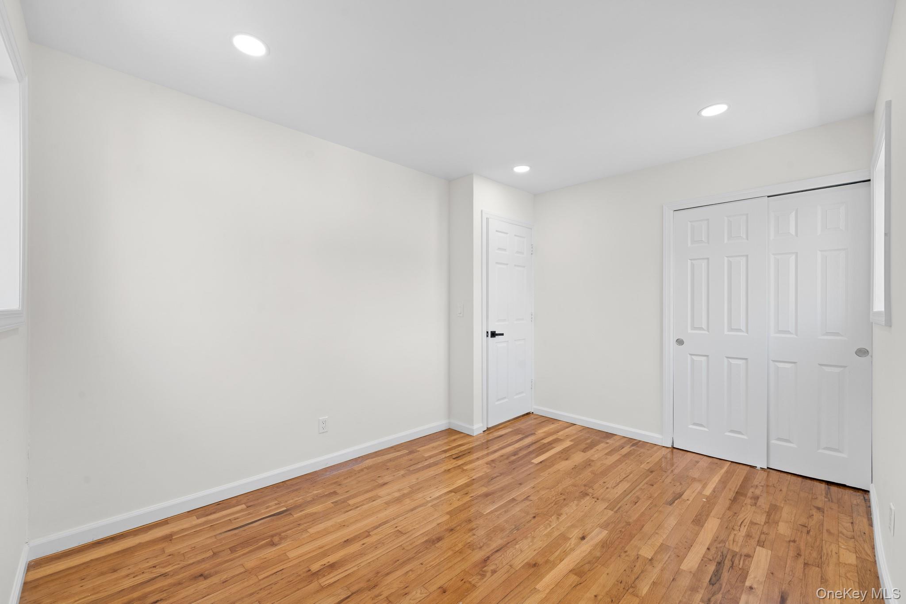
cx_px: 453
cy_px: 302
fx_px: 352
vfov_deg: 81.2
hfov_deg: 104.3
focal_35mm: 14
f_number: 10
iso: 400
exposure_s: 1/8
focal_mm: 14
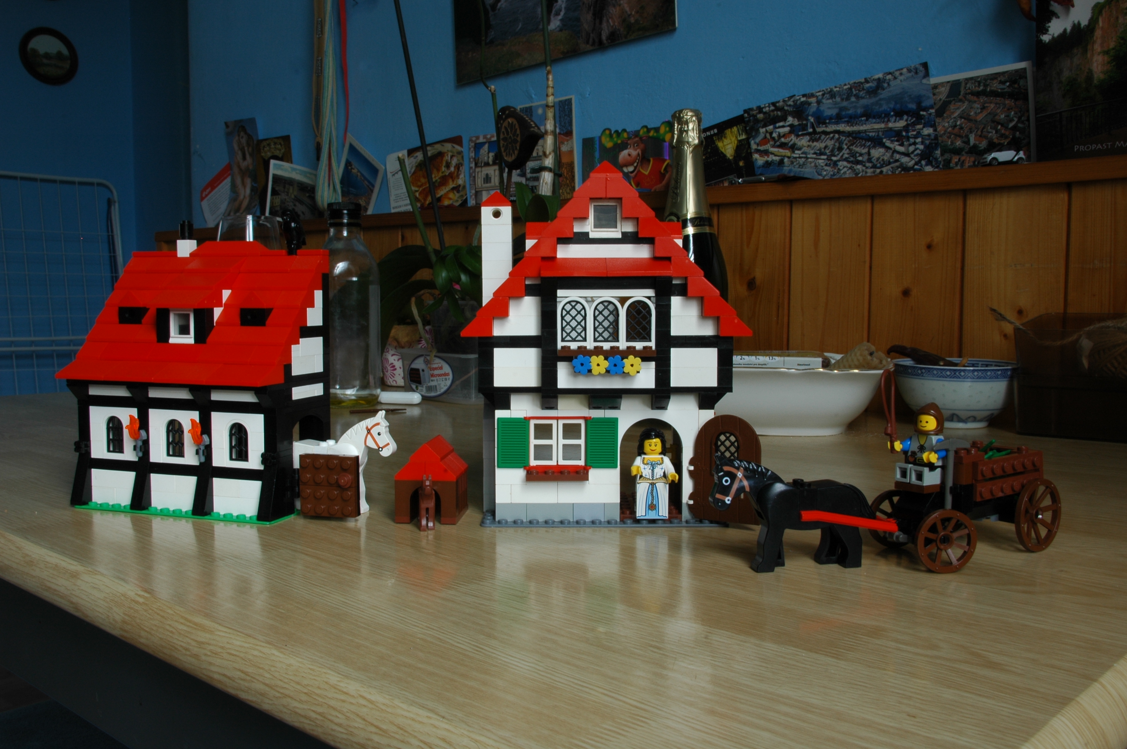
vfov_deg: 39.9
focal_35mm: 33
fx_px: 1032
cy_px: 374
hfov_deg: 57.3
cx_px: 564
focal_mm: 22
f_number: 25
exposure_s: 1/1.6
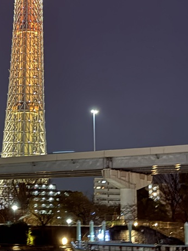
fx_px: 768
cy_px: 3
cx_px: 4
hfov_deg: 13.8
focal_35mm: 106
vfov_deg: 18.1
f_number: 1.78
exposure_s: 1/5
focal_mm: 6.76
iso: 640
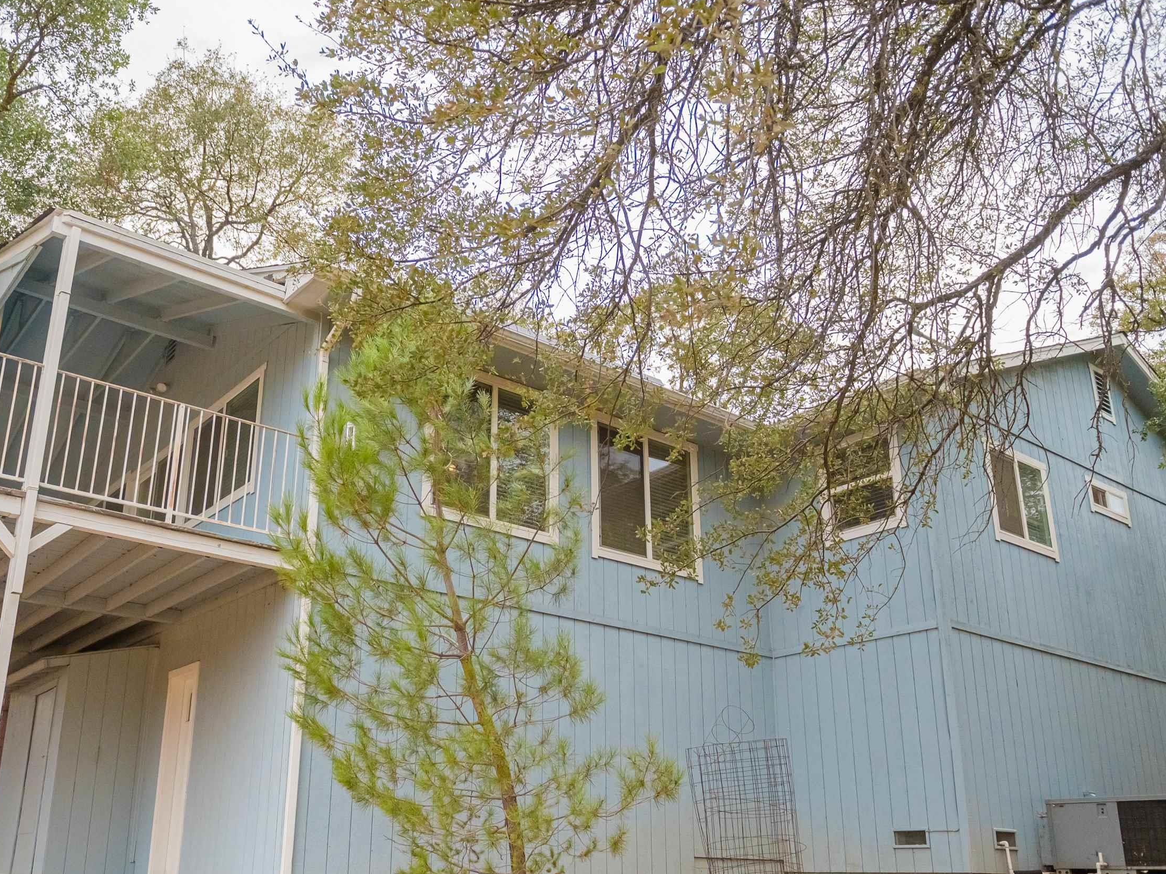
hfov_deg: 56.6
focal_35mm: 32
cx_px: 500
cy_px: 515
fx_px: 1078
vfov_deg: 44.0
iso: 4000
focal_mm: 24
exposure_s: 1/8000
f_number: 2.8
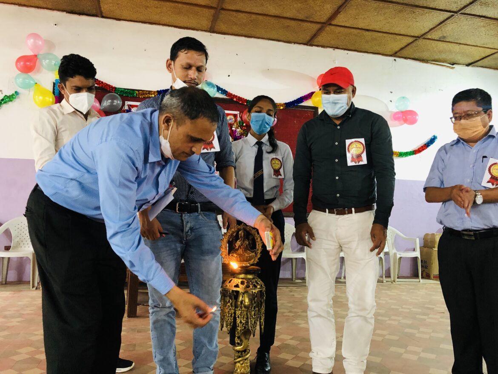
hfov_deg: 63.4
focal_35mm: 28
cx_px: 249
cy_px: 187
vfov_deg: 49.8
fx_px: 403
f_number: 1.8
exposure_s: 1/13
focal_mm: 3.99
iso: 100
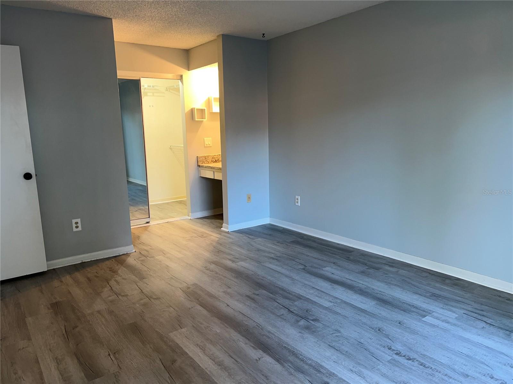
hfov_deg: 67.3
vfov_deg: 53.1
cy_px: 192
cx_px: 256
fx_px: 385
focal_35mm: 26
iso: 32
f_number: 1.5
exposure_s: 1/22
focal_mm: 5.7
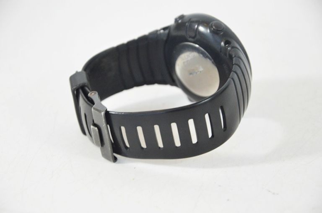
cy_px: 106
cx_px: 161
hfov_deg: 13.1
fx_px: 1406
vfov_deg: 8.7
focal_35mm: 158
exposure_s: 1/100
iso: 1600
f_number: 5.6
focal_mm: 105
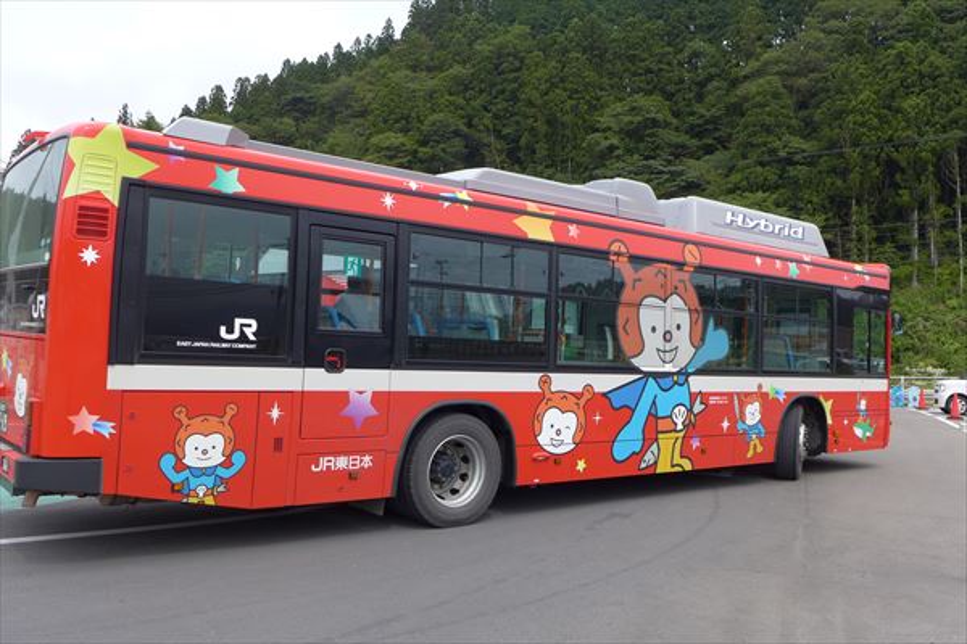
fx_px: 859
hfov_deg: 58.7
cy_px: 322
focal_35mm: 32
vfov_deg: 41.1
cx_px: 484
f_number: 2.8
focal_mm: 6.3
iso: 80
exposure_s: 1/800
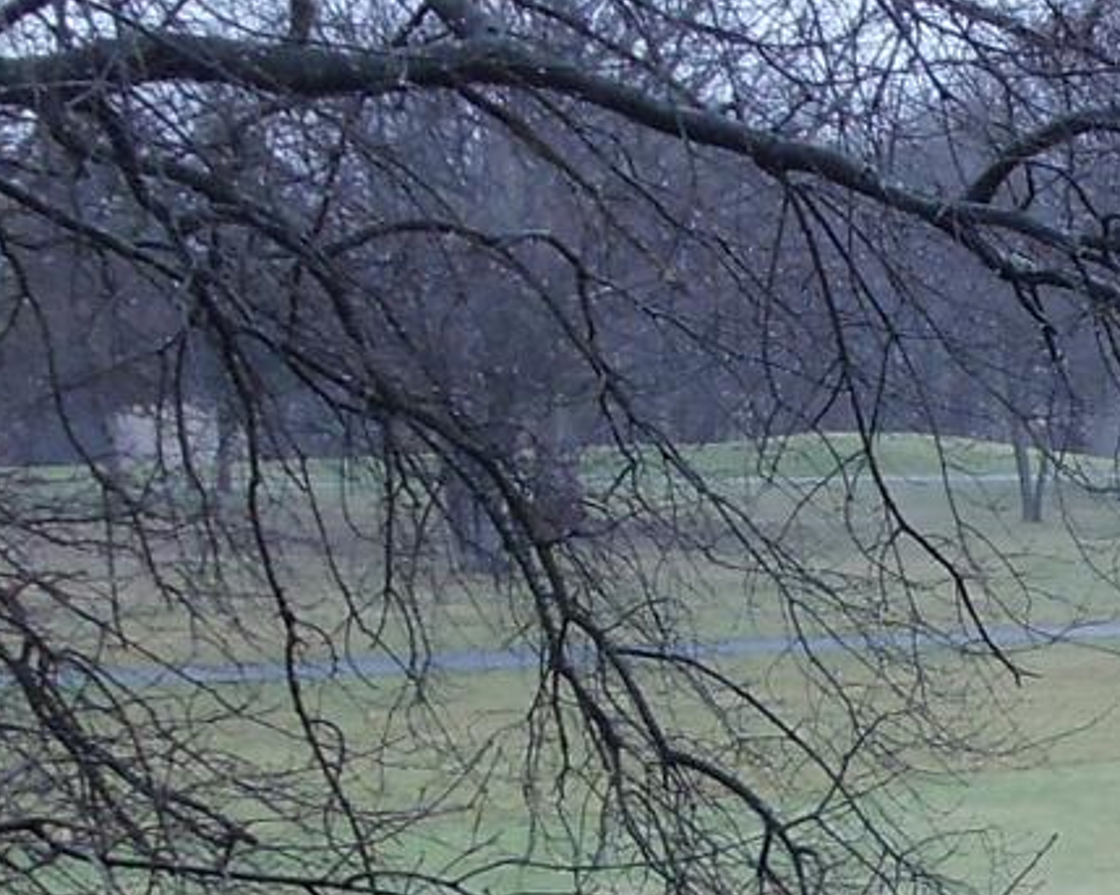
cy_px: 1187
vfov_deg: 7.5
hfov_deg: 9.1
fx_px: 6794
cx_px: 1804
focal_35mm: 205
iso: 200
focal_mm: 6
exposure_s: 1/125
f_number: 3.5
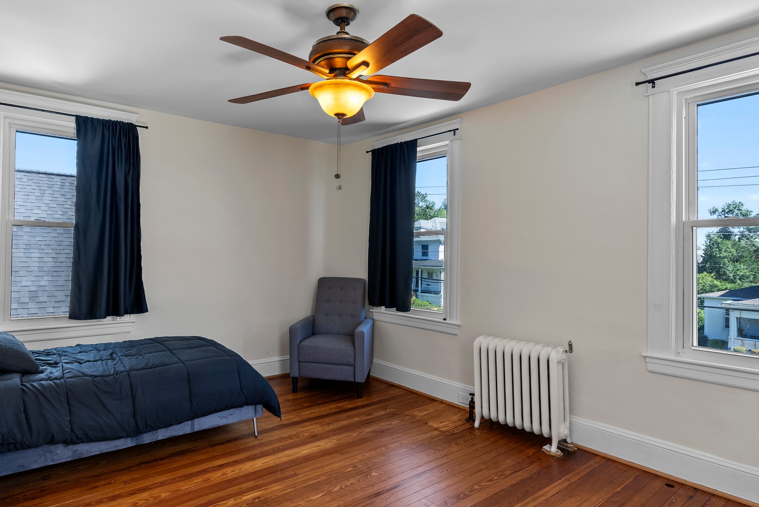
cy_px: 255
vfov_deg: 62.0
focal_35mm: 20
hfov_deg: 83.5
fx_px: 422
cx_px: 330
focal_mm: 16
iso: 100
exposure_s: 1/1.67
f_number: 8
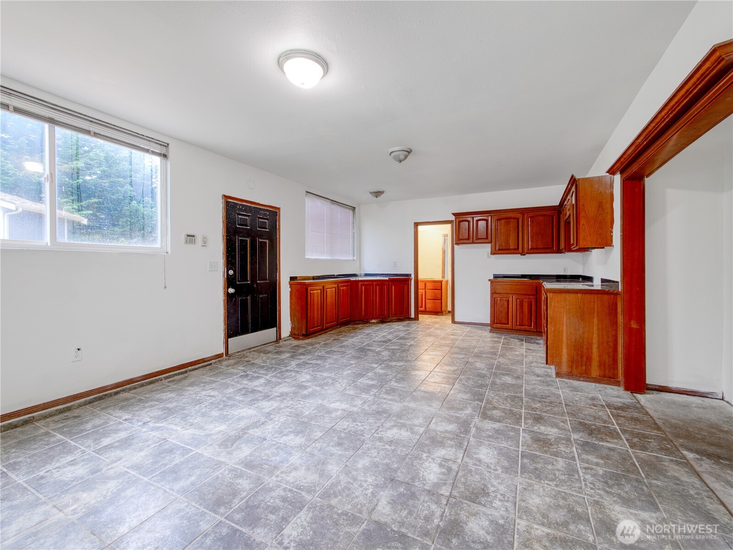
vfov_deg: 85.7
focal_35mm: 14
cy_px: 275
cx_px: 366
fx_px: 296
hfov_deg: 102.1
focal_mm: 7
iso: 200
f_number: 6.3
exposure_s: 1/2.5
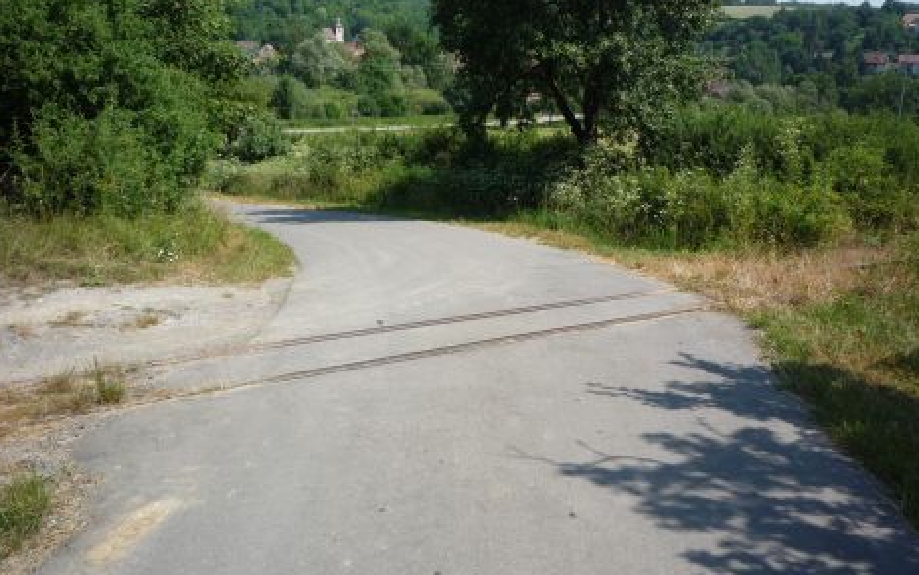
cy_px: 239
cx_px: 453
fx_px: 877
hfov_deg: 55.3
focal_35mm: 35
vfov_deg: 36.2
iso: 100
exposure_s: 1/400
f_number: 4.5
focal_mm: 5.2
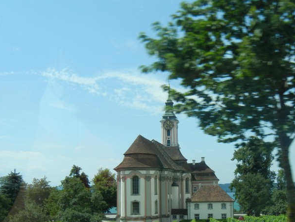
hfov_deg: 37.3
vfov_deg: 28.3
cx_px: 179
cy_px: 153
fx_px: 435
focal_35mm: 51
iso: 160
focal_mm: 5.4
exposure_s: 1/379
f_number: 7
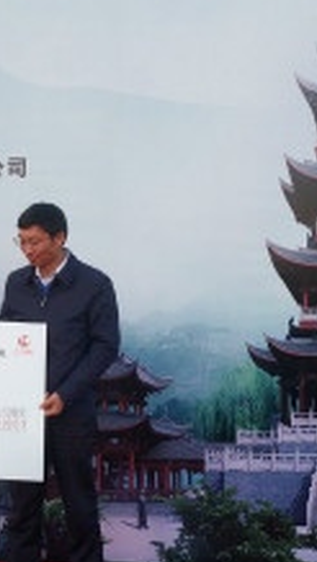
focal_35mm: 80
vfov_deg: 26.5
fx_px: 1193
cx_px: -67
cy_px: 277
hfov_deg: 14.6
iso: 108
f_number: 2
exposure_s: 1/100
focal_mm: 4.5
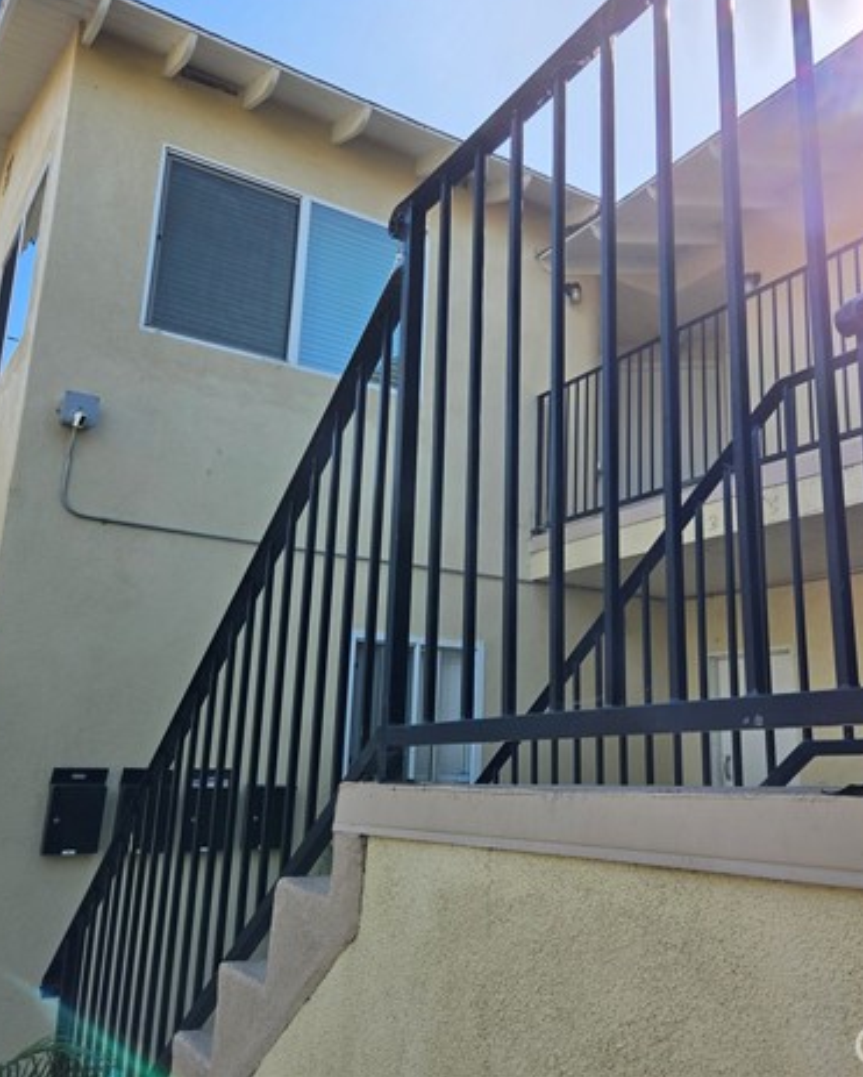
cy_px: 521
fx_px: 989
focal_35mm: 31
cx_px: 526
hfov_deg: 46.8
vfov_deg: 57.1
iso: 80
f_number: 1.8
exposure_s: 1/2820
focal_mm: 5.4
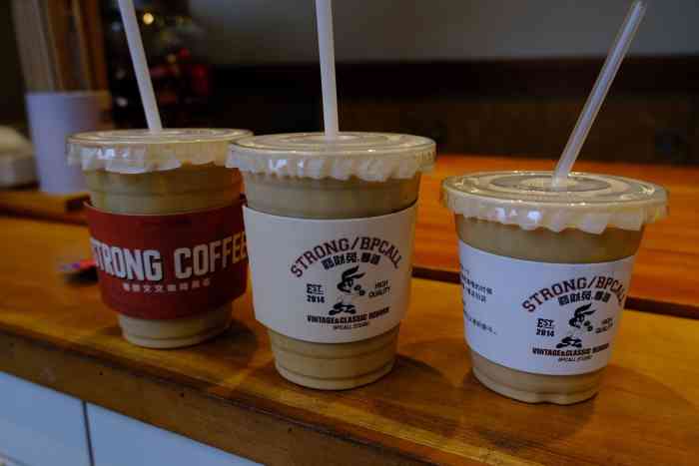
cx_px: 350
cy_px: 233
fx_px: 583
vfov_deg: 43.6
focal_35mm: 30
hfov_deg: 61.9
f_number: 4
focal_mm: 19.7
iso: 160
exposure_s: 1/34
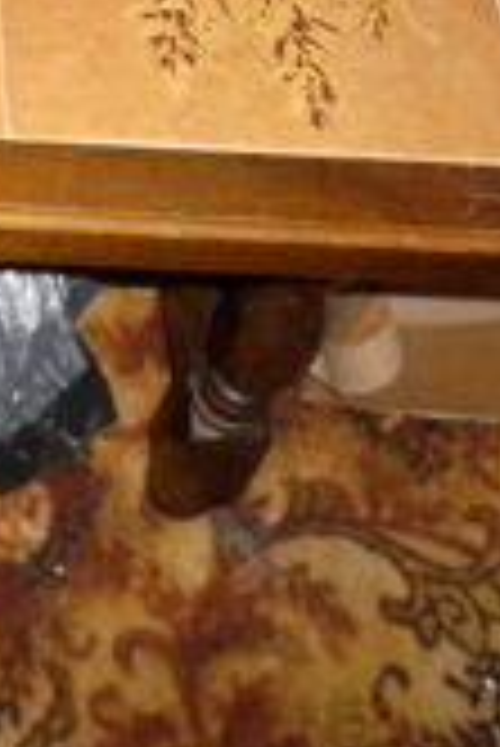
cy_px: 76
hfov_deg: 15.0
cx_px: -360
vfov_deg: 24.3
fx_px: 1684
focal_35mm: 81
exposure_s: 1/15
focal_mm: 4.9
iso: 100
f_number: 3.5
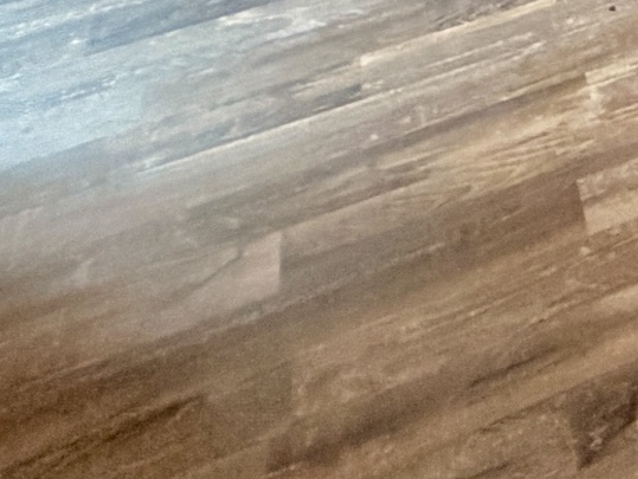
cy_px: -846
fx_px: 1439
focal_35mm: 78
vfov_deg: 12.2
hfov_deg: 17.6
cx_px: 1277
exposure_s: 1/50
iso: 320
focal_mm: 2.22
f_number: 2.2
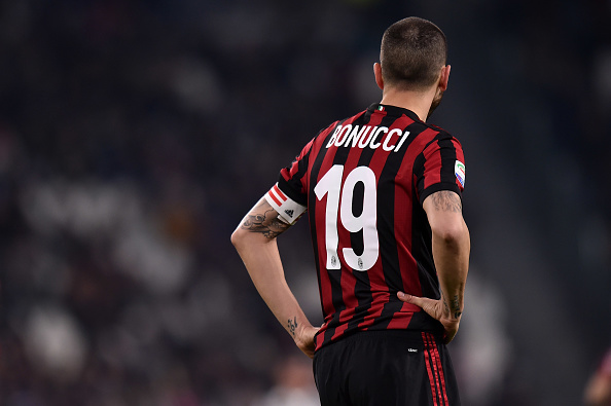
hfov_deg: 3.8
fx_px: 9327
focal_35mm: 550
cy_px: 203
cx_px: 306
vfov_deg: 2.5
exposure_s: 1/1000
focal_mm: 550
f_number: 4
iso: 2000
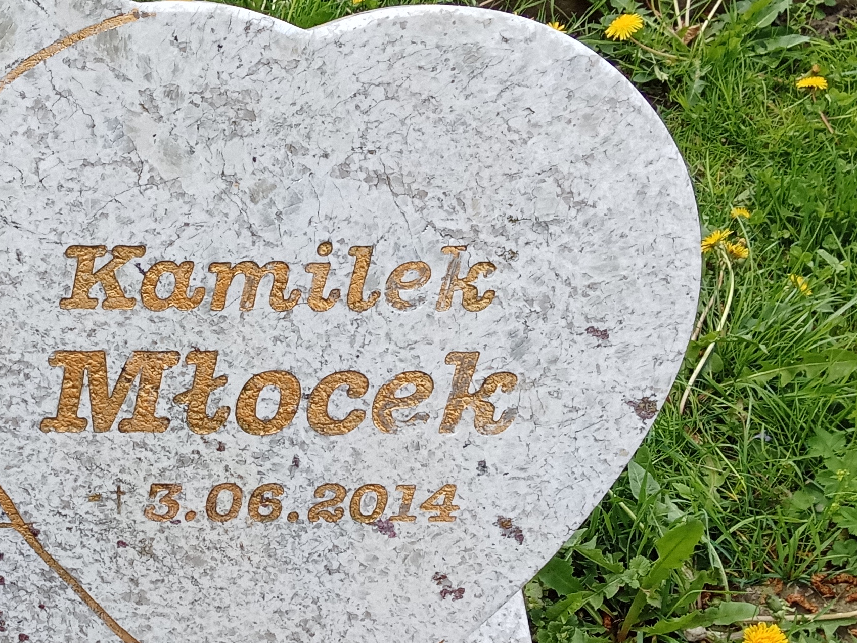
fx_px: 1287
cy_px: 397
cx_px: 179
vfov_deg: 27.9
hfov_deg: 35.7
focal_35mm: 52
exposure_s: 1/577
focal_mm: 2.79
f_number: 2
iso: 100
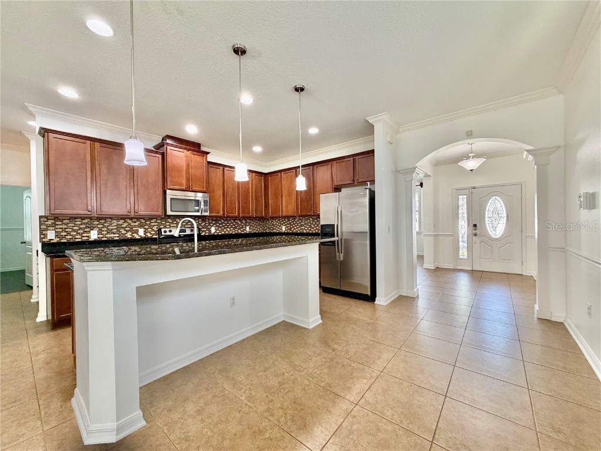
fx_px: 243
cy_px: 226
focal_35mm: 14
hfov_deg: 102.1
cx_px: 300
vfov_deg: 85.7
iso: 200
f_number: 2.2
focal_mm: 2.22
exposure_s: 1/60
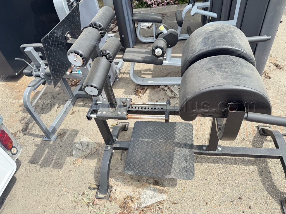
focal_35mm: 24
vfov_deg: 56.8
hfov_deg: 71.6
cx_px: 143
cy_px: 107
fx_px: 198
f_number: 1.78
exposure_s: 1/1949
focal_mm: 6.76
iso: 100
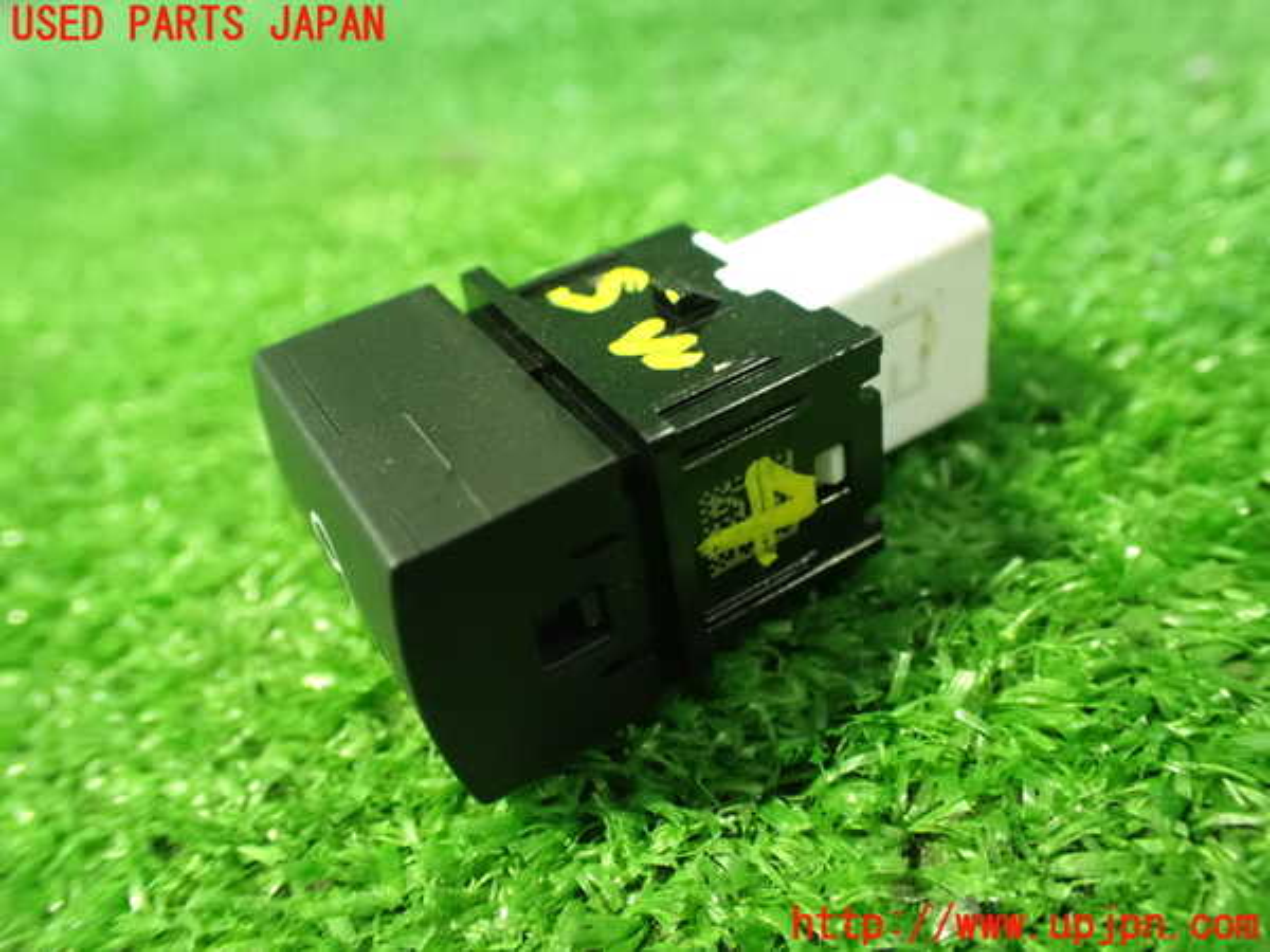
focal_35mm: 30
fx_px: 1101
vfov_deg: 46.8
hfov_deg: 60.0
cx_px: 635
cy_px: 476
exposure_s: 1/15
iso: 1600
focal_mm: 5.4
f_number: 2.3
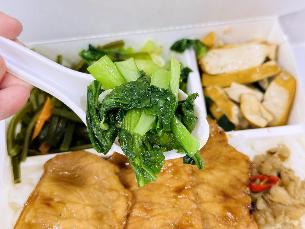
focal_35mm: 48
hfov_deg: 39.7
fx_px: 423
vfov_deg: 30.3
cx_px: 152
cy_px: 114
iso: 64
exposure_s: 1/60
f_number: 1.78
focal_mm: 6.86
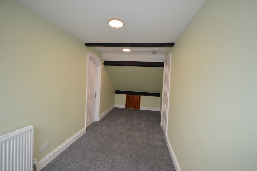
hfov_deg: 100.4
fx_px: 107
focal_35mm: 15
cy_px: 86
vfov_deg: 77.2
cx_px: 128
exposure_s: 1/125
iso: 400
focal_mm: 10
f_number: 4
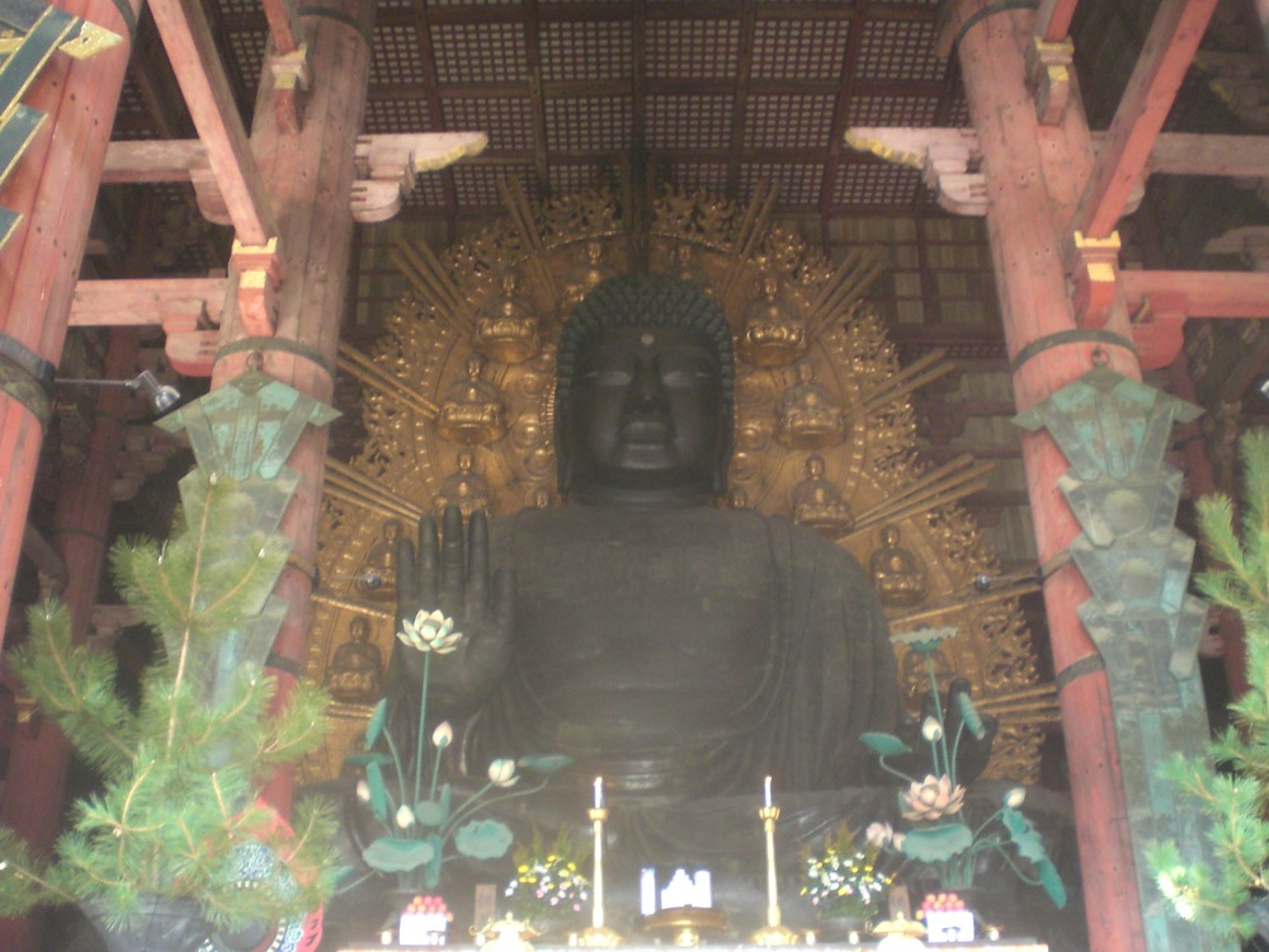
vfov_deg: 37.7
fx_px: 1393
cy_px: 476
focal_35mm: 38
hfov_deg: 49.0
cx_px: 634
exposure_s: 1/25
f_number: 3.1
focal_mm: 6.3
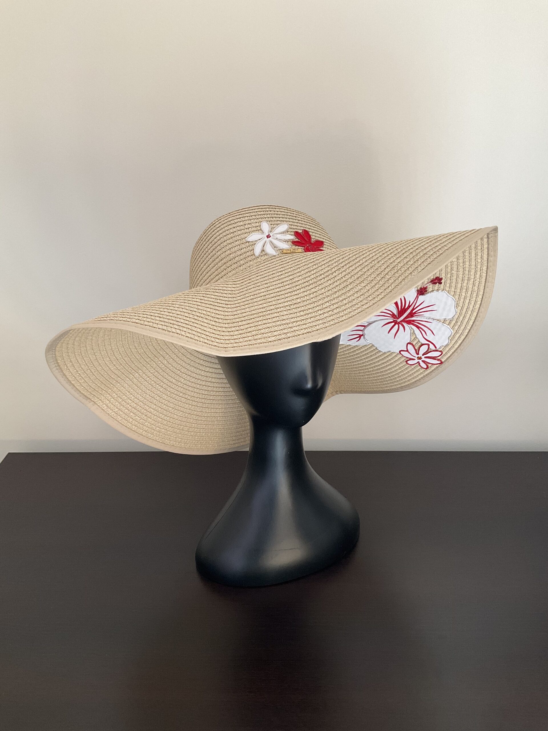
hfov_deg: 48.2
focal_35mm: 29
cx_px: 274
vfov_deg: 61.7
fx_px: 612
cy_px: 366
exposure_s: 1/122
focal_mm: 3
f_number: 1.8
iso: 64
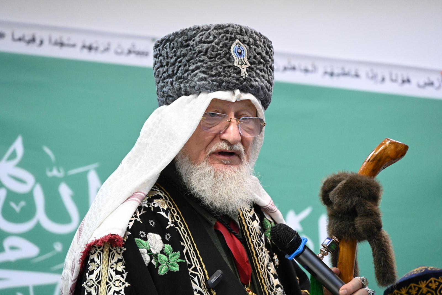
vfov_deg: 6.9
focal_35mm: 200
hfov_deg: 10.3
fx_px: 2456
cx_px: 221
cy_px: 148
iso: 5000
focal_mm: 200
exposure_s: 1/125
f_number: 7.1
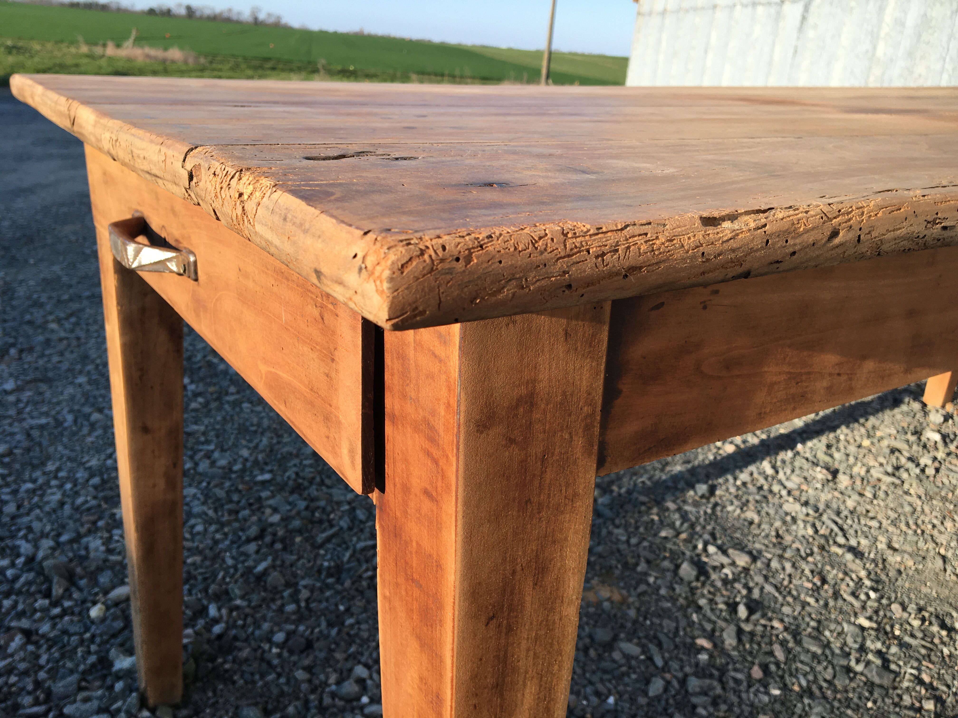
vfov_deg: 48.2
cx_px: 479
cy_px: 359
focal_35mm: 29
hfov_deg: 61.7
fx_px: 803
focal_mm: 4.15
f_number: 2.2
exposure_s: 1/523
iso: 25
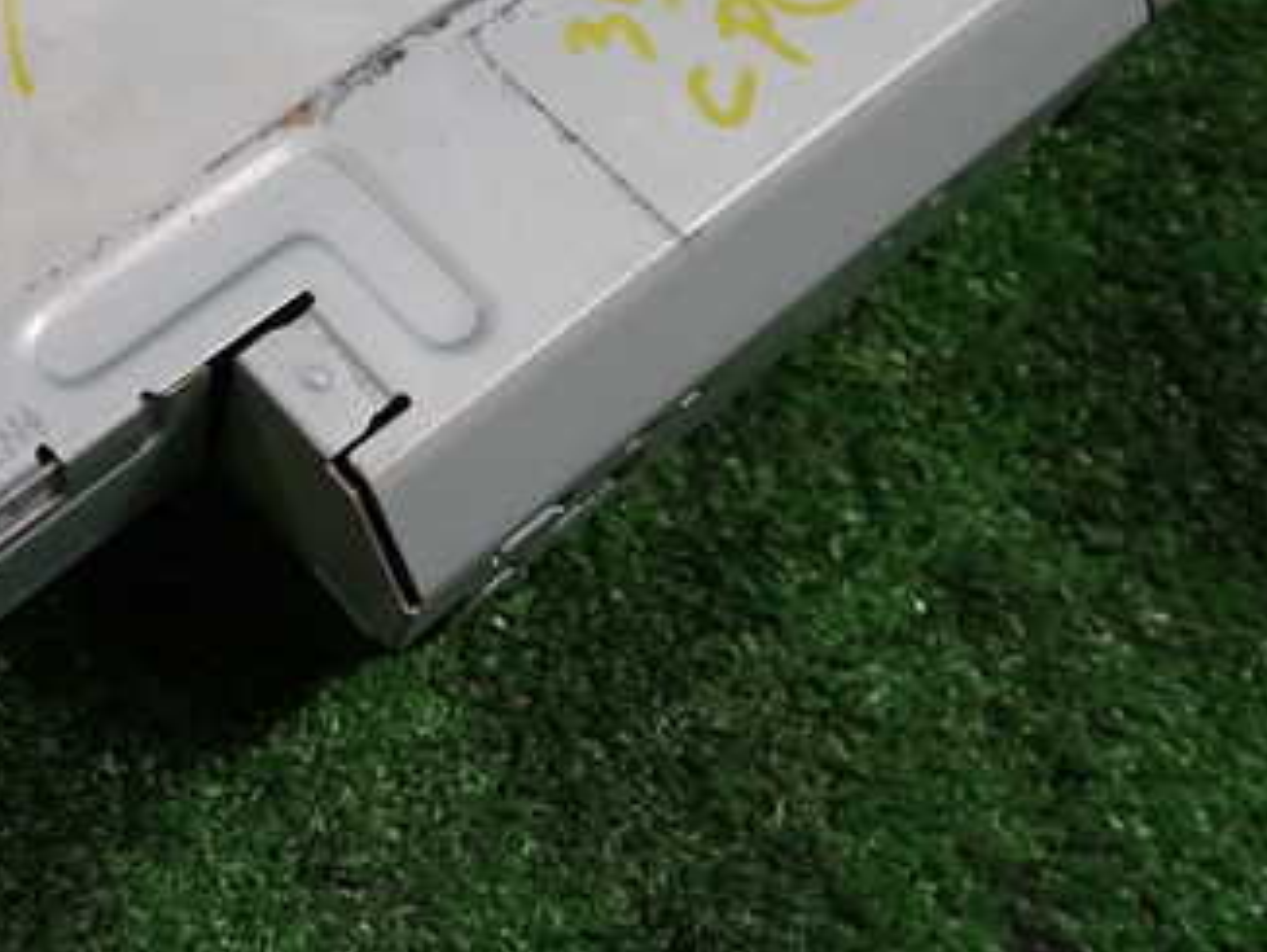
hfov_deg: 38.6
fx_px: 1685
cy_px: 183
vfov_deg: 30.7
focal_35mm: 46
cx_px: 144
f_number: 2
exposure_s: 1/60
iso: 160
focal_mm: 4.5
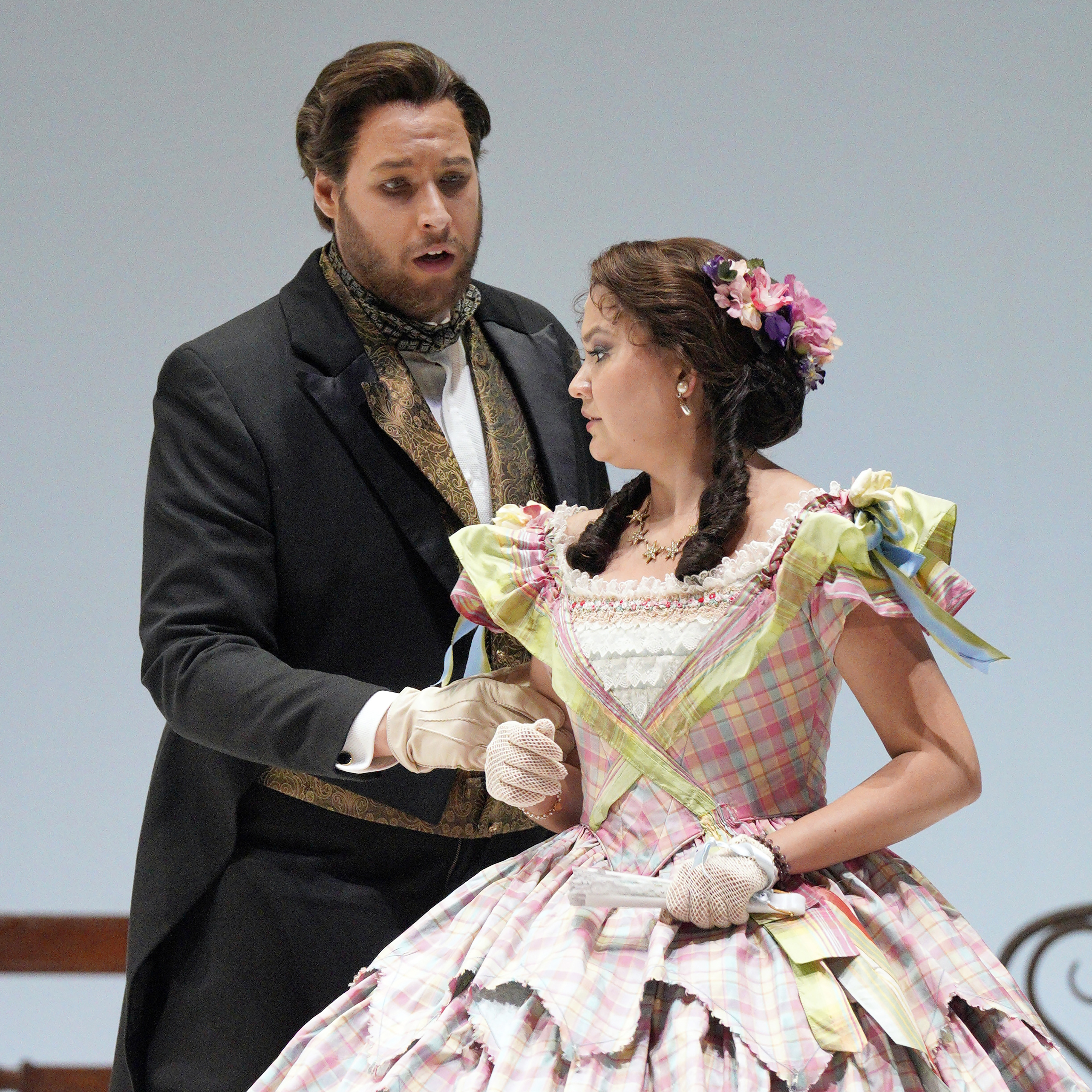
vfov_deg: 7.1
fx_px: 8851
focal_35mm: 248
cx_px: 545
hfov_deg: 7.1
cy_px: 648
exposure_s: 1/400
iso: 5000
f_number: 4.5
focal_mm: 194
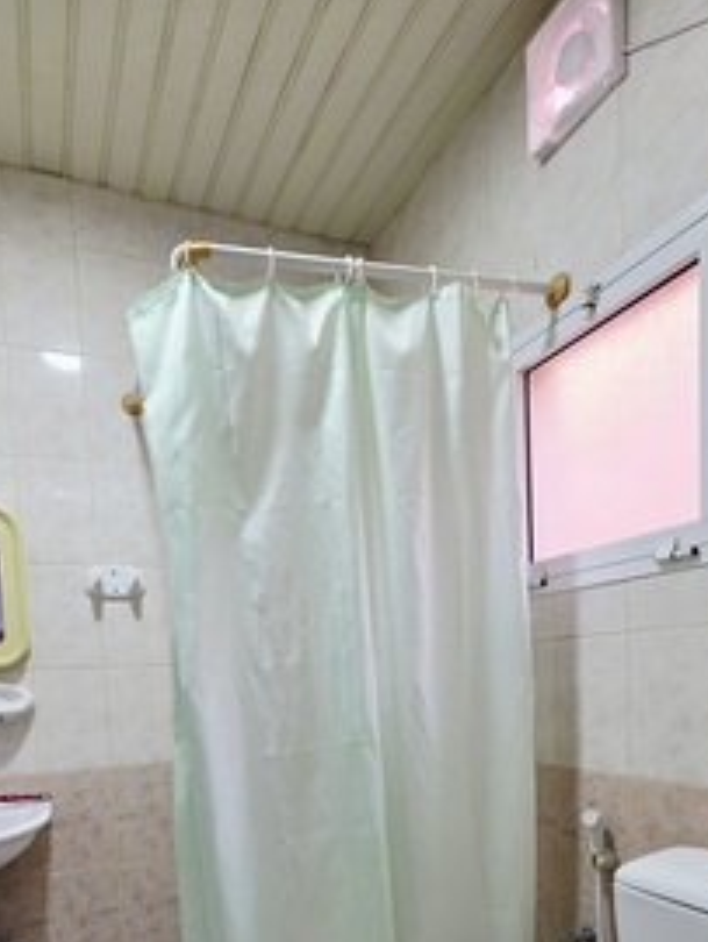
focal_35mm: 22
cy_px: 720
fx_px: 599
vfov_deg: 70.5
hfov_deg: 60.8
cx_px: 298
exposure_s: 1/101
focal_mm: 2.2
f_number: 1.9
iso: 160
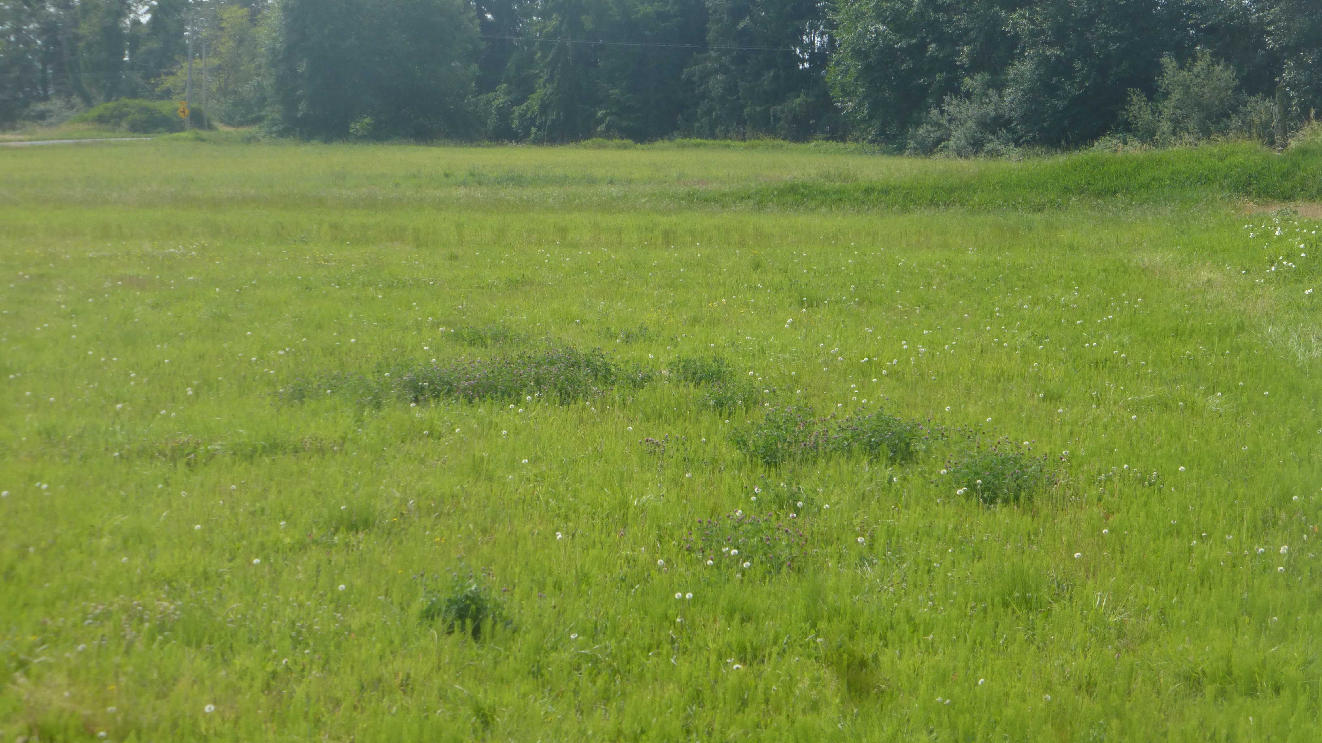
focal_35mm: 93
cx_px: 662
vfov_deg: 13.0
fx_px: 3260
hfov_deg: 22.9
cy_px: 299
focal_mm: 15.1
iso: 100
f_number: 5.2
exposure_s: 1/400
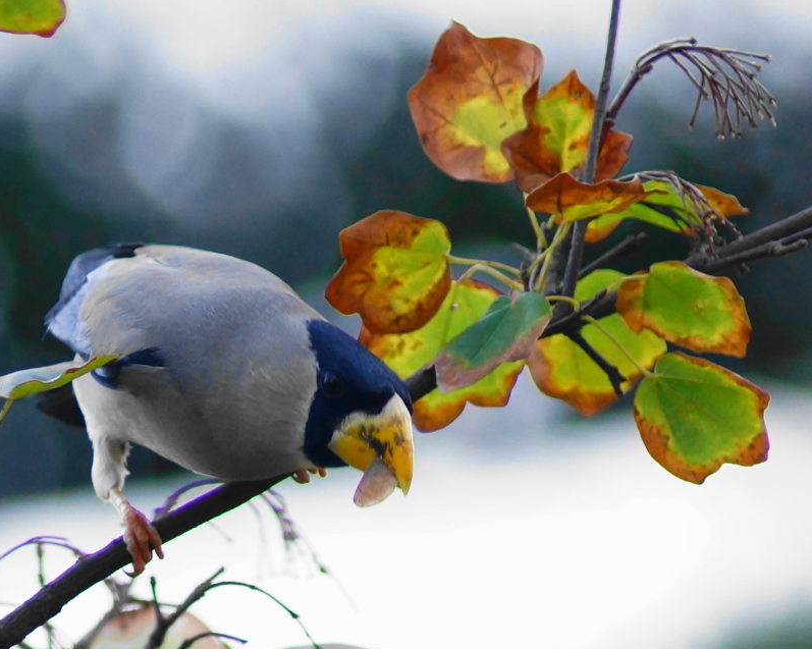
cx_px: 357
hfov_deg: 3.8
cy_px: 325
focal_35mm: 509
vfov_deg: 3.0
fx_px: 12228
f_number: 3.2
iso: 400
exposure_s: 1/400
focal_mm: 300
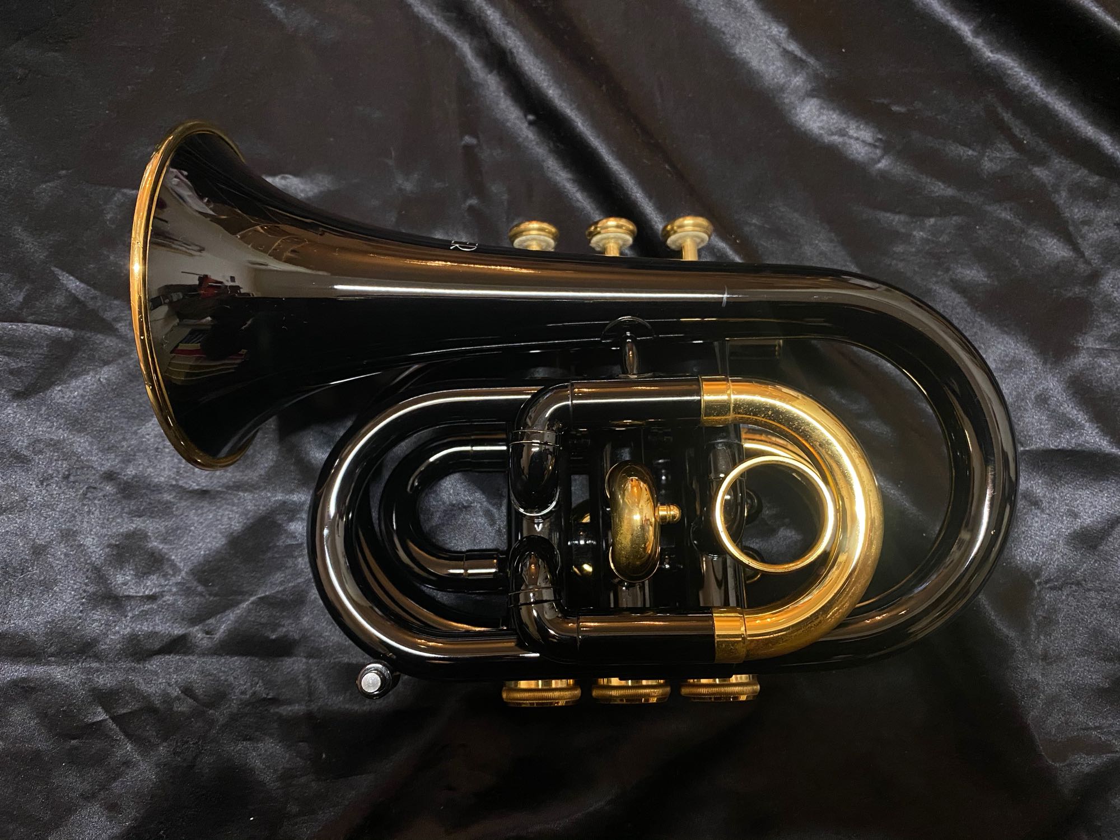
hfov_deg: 67.3
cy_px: 420
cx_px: 560
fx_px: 841
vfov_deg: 53.1
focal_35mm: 26
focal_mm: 4.25
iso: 400
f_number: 1.8
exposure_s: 1/60
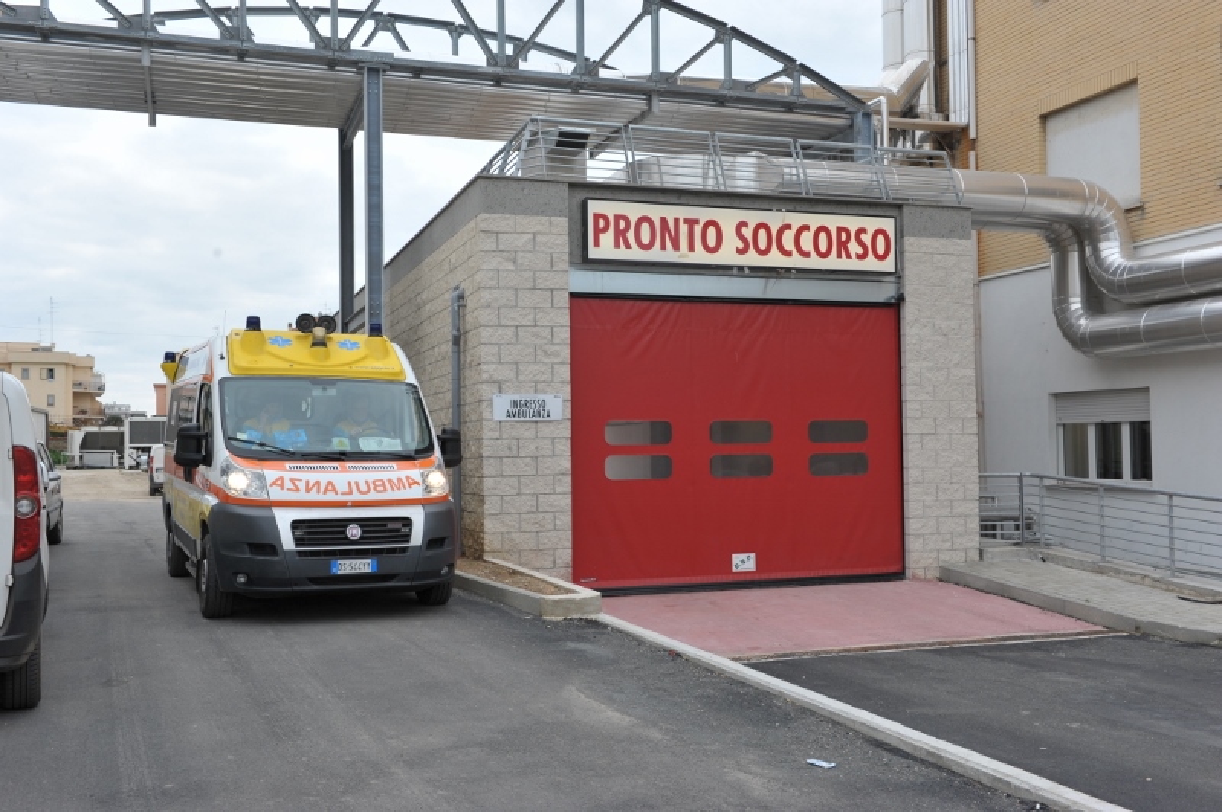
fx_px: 1187
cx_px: 611
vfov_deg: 37.8
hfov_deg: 54.5
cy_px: 406
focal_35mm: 35
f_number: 9
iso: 500
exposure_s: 1/320
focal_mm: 35
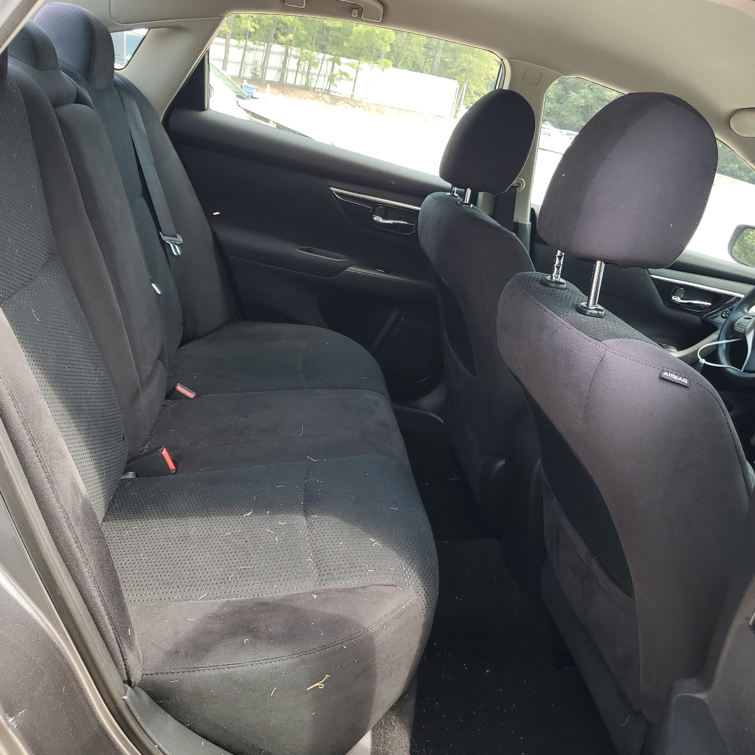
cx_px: 356
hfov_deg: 52.5
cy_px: 376
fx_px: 765
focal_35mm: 31
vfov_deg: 52.5
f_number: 1.5
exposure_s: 1/286
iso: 50
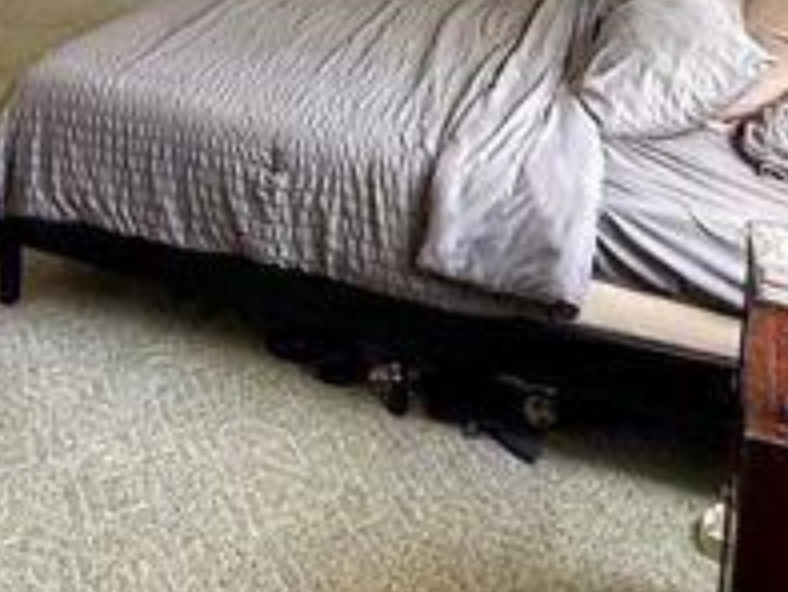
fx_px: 1139
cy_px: -140
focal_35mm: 50
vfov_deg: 25.7
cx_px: 294
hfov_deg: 37.9
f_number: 2.2
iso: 160
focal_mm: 2.22
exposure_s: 1/99
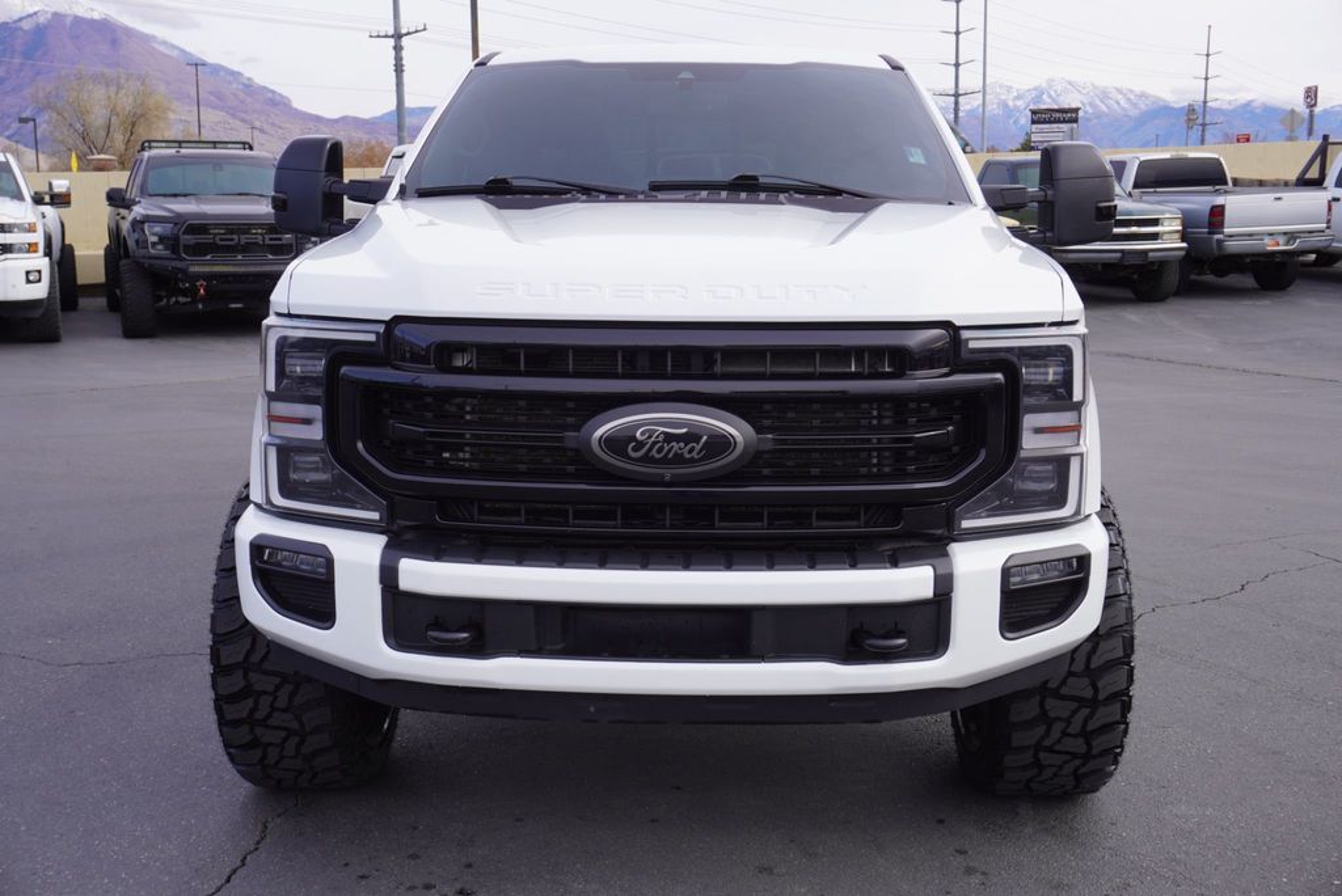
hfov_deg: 49.5
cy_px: 448
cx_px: 671
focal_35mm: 39
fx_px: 1455
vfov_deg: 34.3
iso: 100
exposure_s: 1/100
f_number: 8
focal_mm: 26
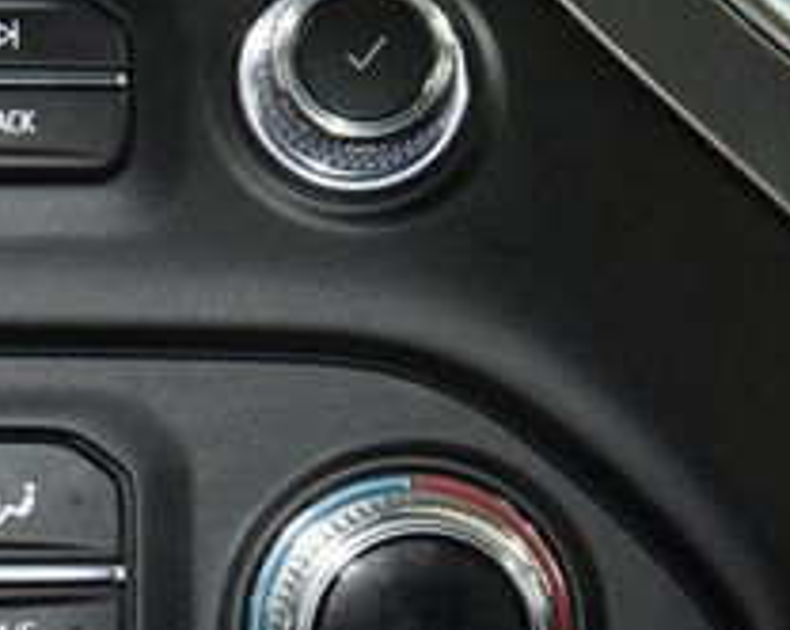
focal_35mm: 304
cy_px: 586
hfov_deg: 6.3
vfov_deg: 5.1
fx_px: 7101
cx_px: -198
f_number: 4.5
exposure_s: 1/30
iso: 2500
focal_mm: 70
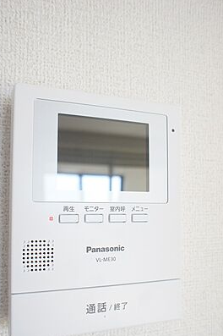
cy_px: 198
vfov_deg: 63.2
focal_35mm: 29
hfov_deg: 44.8
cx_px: 95
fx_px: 270
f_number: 4
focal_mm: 16
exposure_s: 1/60
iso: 200
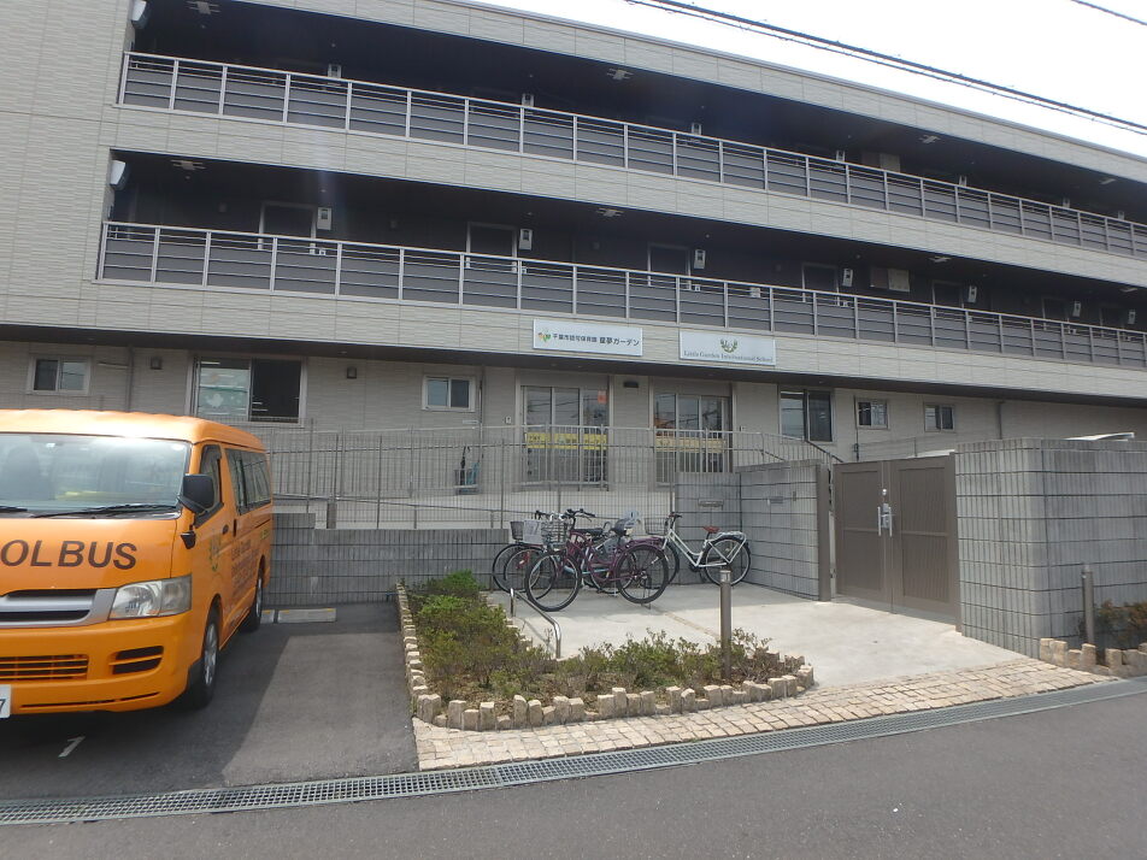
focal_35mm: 21
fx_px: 696
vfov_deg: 63.4
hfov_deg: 79.0
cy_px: 430
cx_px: 574
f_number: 6
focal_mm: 3.7
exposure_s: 1/400
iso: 125
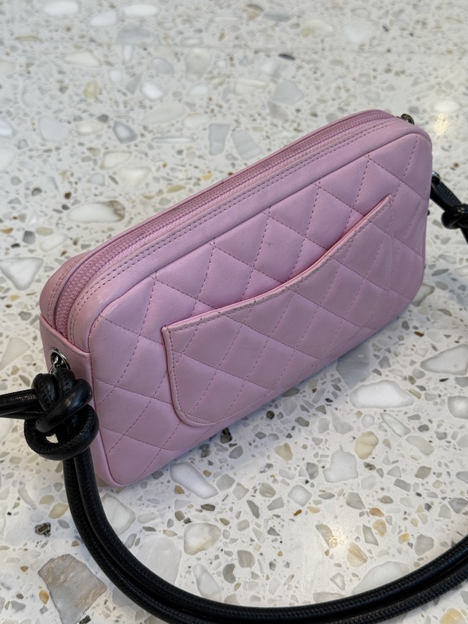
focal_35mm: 49
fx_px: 883
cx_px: 235
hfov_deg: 29.7
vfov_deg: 38.9
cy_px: 316
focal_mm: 6.76
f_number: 1.78
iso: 50
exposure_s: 1/100
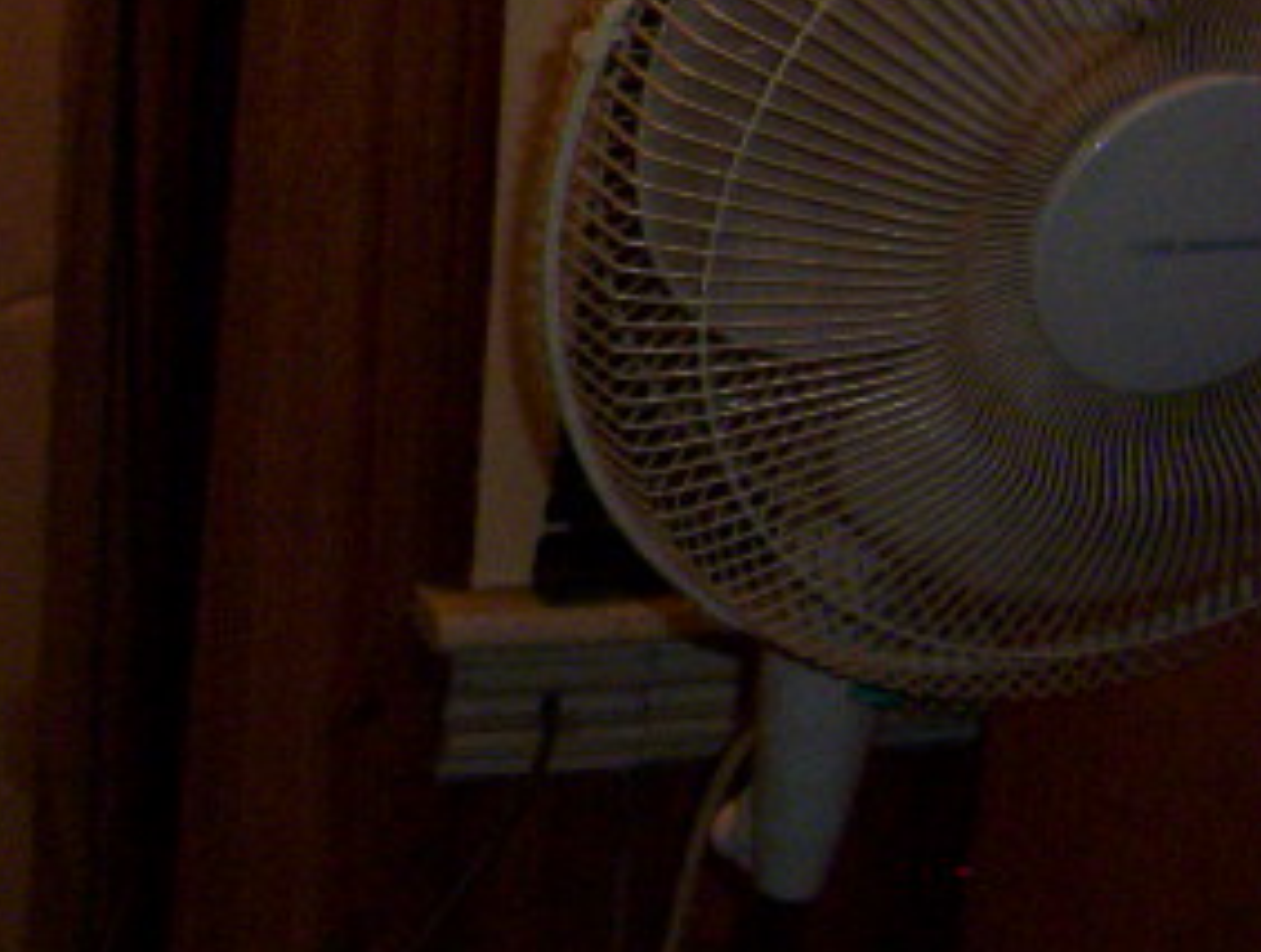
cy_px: 89
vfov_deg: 14.2
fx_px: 3798
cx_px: -429
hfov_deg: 17.5
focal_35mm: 104
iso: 140
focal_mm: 5.54
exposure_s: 1/30
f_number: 2.76
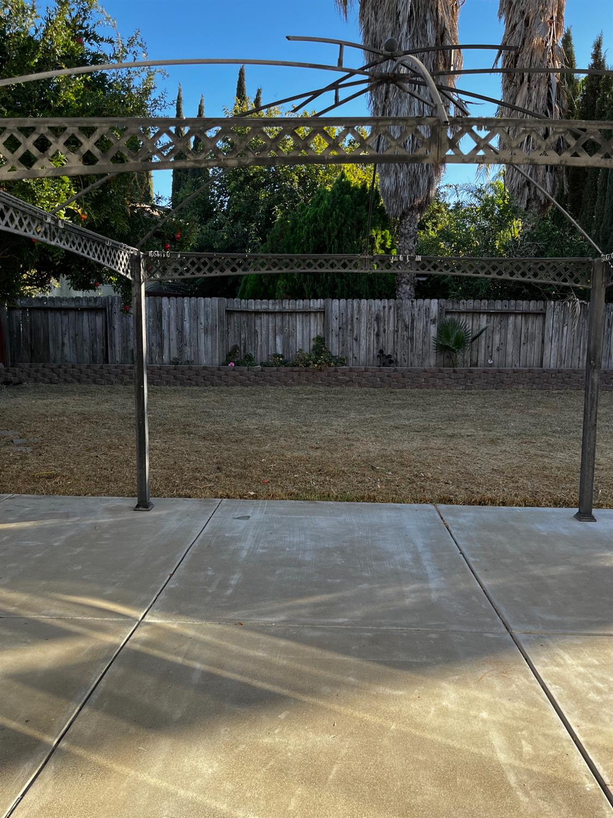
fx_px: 614
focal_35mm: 26
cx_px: 306
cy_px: 409
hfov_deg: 53.1
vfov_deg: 67.3
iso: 50
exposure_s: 1/639
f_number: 1.6
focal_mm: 5.1
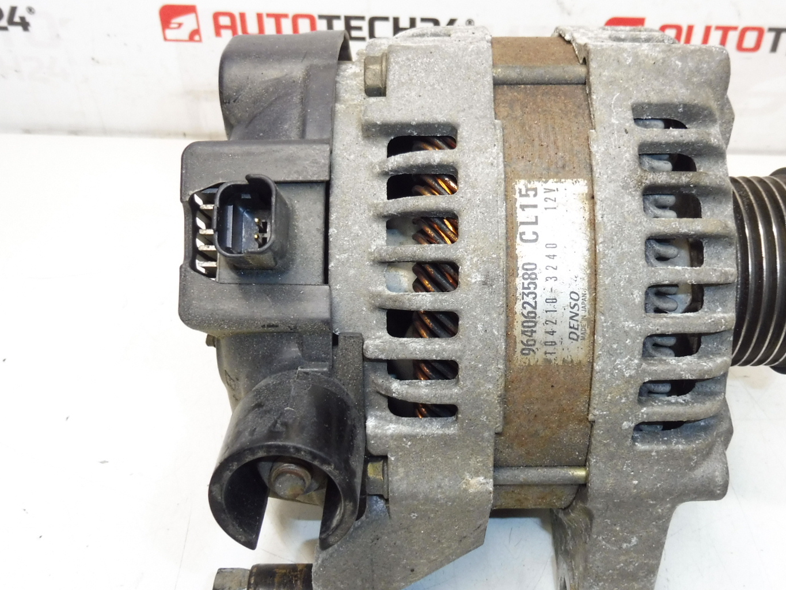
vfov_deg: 39.7
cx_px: 427
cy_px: 283
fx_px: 817
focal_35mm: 36
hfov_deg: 51.3
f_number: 3.5
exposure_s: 1/60
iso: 200
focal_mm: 4.3
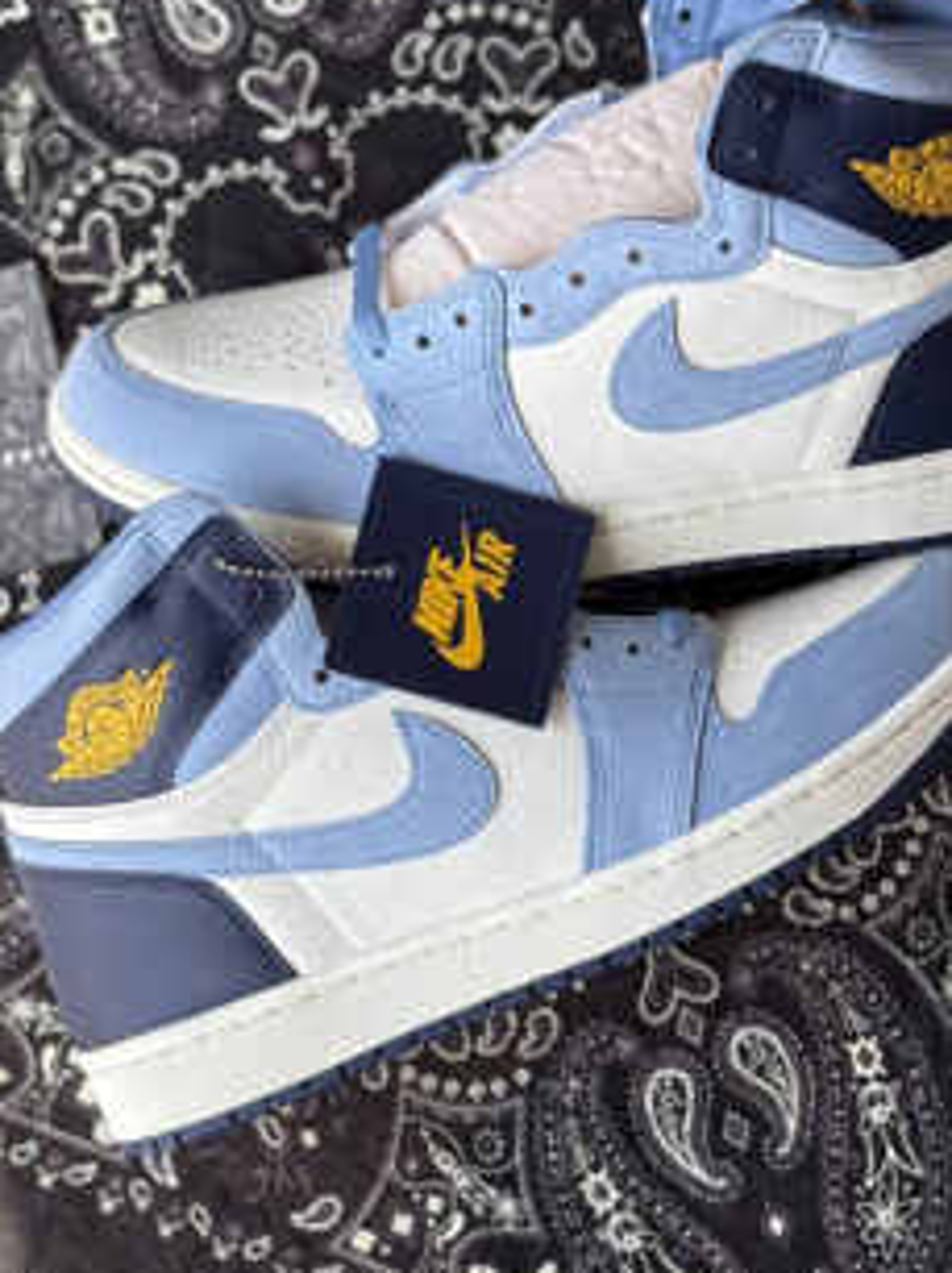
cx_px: 515
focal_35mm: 68
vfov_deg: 28.5
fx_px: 2497
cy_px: 503
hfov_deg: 21.6
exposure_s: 1/177
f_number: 1.6
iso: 25
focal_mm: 5.96
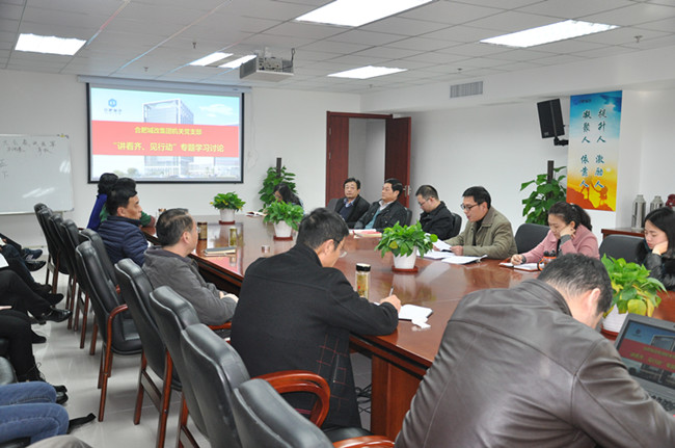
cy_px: 224
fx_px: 674
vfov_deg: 36.7
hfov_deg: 53.2
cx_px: 338
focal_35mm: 36
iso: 800
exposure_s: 1/80
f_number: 3.8
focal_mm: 24
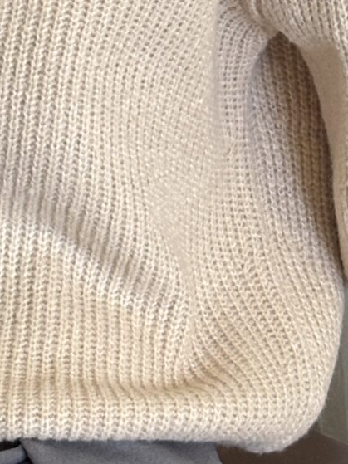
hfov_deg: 6.2
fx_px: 3191
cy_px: -308
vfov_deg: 8.1
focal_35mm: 238
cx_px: 9
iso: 64
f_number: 1.6
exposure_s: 1/60
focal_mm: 5.96
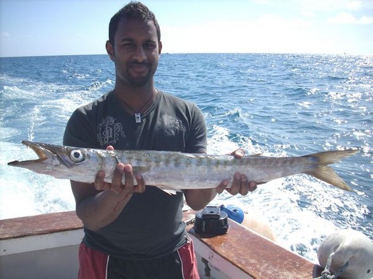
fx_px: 399
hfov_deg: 50.2
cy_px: 140
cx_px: 186
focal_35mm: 37
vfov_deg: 38.6
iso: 64
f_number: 5.6
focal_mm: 6.2
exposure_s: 1/297
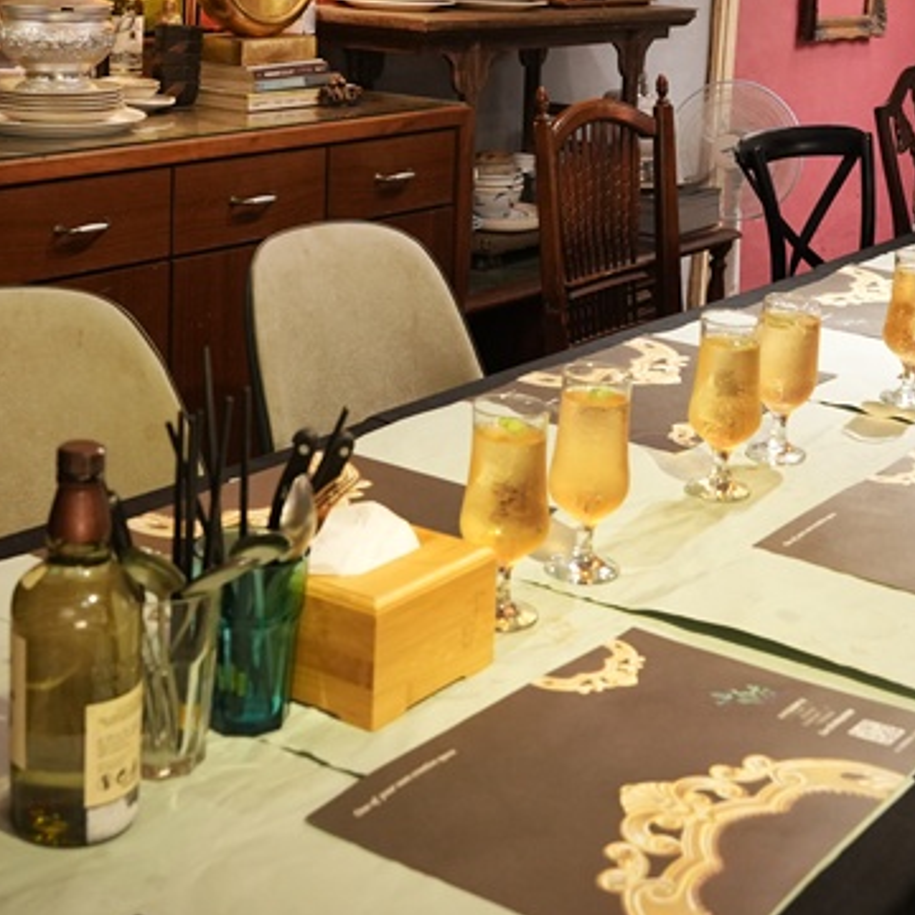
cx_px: 597
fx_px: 1735
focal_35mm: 58
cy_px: 60
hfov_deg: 29.4
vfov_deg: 28.2
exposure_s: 1/30
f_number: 4.5
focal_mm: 24
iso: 2000
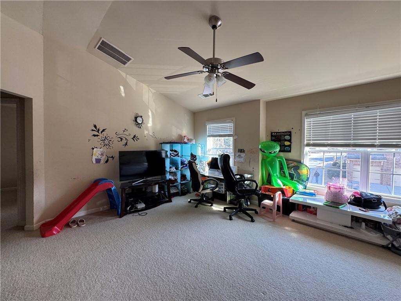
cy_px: 150
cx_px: 200
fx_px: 162
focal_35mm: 14
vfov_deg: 85.7
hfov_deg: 102.1
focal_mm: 2.22
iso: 200
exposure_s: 1/120
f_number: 2.2
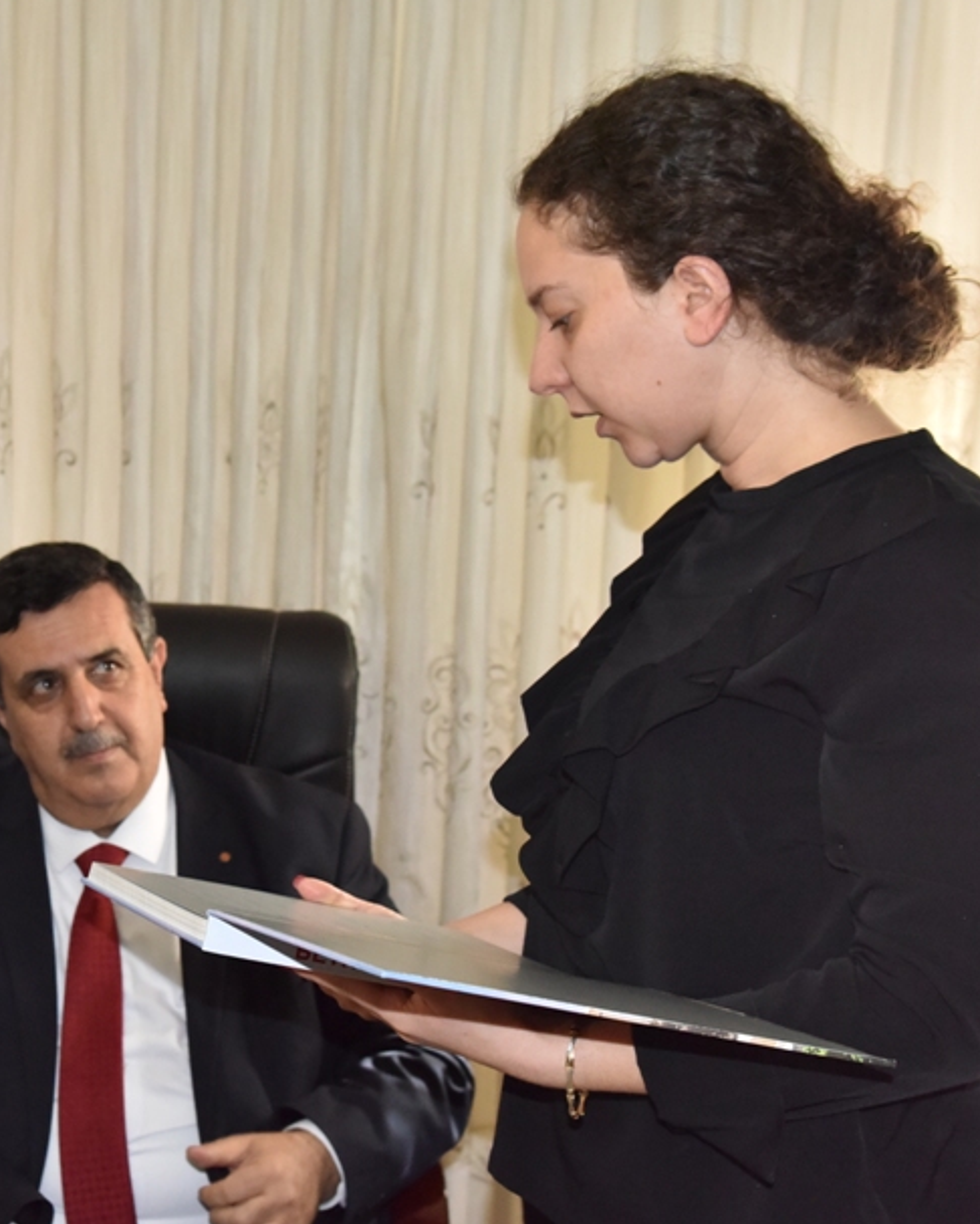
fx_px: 2754
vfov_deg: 25.1
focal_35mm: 76
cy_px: 622
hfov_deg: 19.7
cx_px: 60
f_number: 6.3
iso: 2500
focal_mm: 48
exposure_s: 1/200
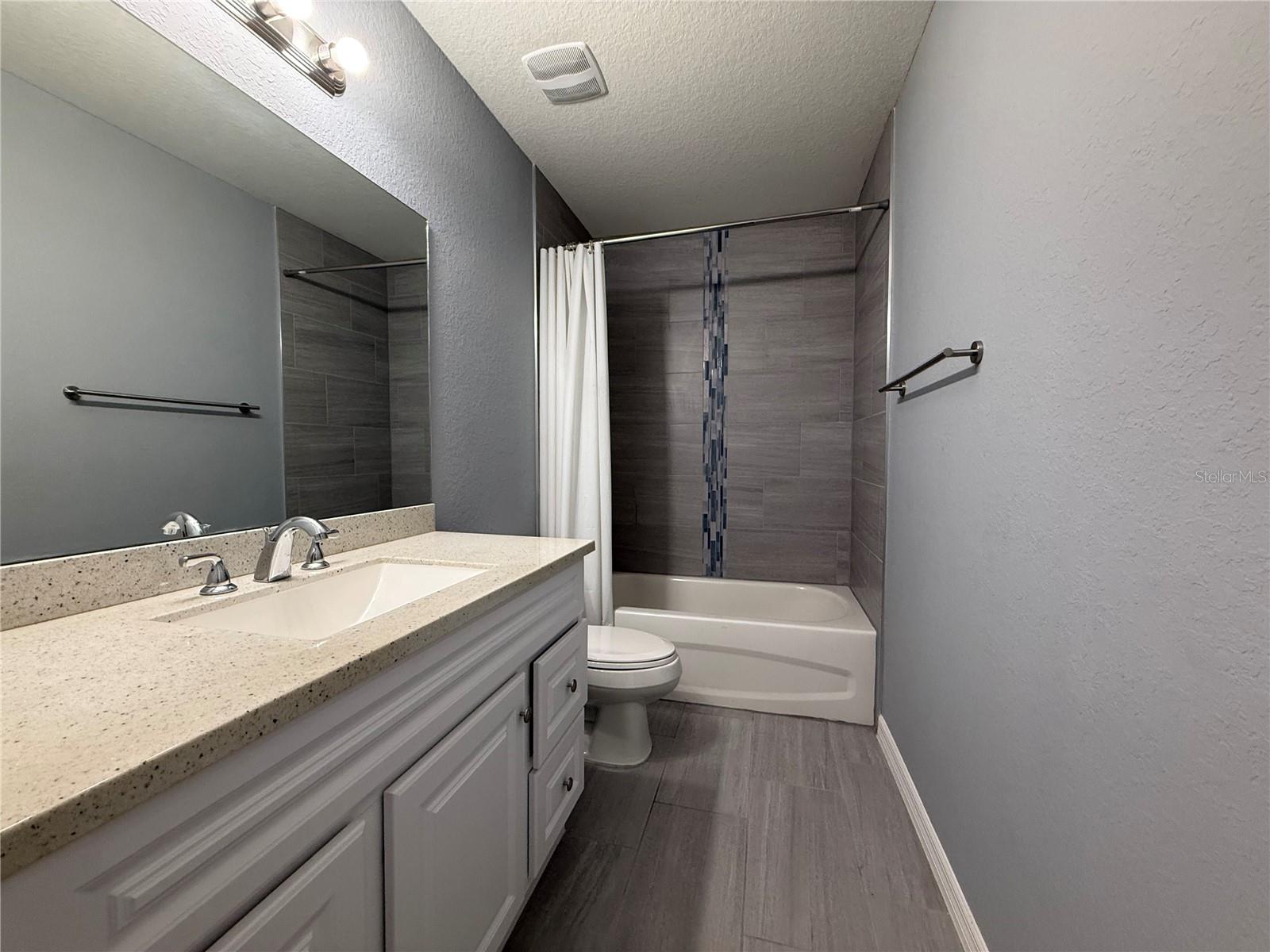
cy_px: 476
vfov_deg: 85.7
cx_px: 635
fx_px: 514
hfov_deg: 102.1
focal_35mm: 14
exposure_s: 1/120
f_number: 2.2
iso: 320
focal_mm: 2.22
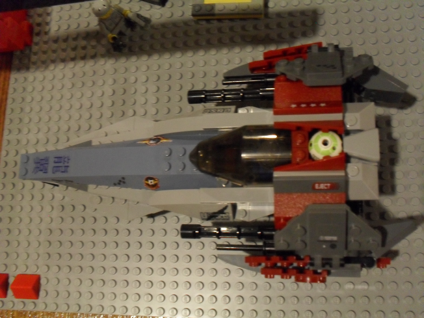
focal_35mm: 35
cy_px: 159
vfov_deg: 40.7
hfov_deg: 52.6
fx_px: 429
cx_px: 212
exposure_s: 1/10
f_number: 3.2
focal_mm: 6.3
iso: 400
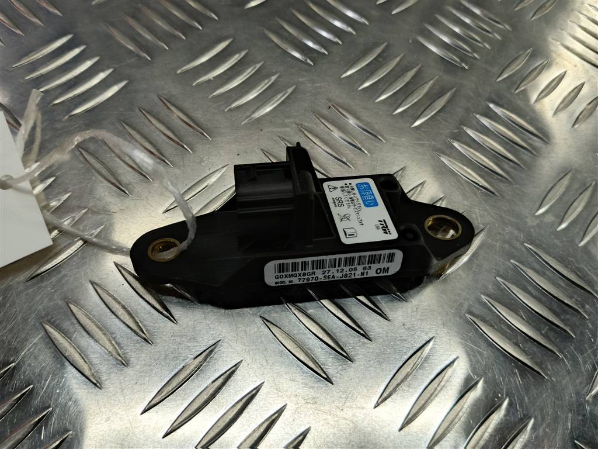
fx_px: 466
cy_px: 224
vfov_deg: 51.4
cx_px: 299
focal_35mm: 27
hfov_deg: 65.3
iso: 118
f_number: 1.6
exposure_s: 1/66.7
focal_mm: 4.11
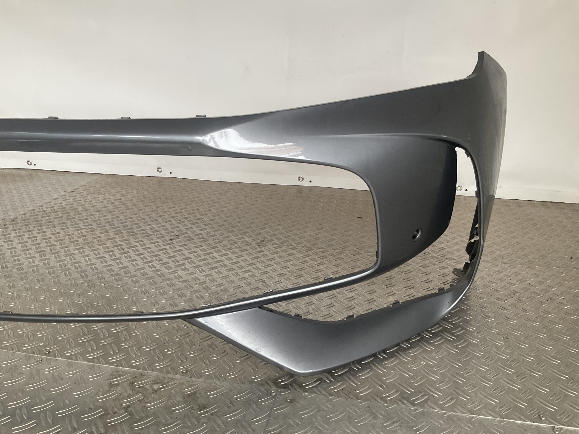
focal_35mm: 29
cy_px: 217
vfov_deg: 48.2
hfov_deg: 61.7
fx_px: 485
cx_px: 290
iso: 40
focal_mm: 3
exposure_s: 1/120
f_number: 1.8
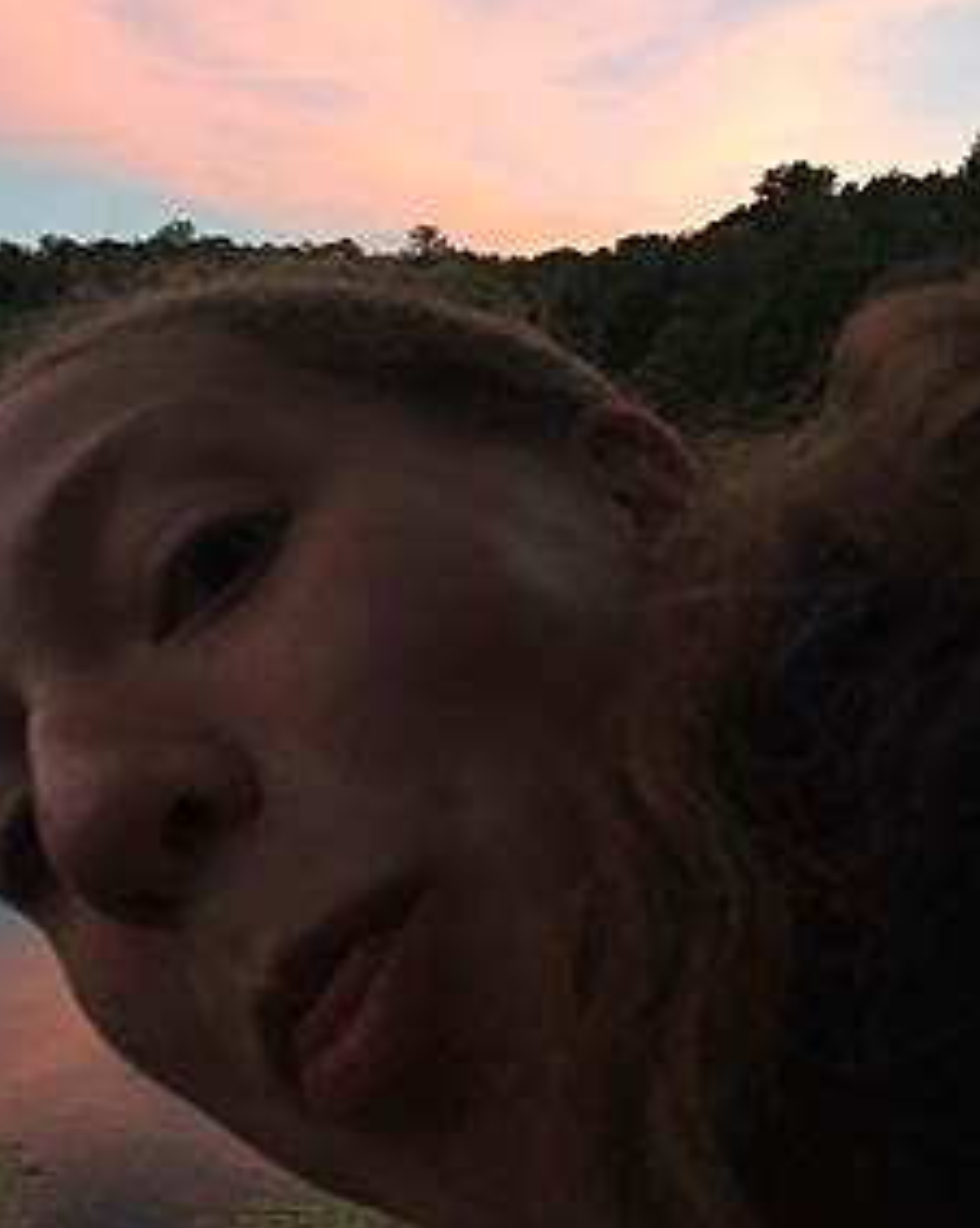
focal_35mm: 48
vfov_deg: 38.8
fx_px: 1742
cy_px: 647
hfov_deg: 31.4
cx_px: 421
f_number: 2.2
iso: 50
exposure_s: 1/30
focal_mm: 4.15
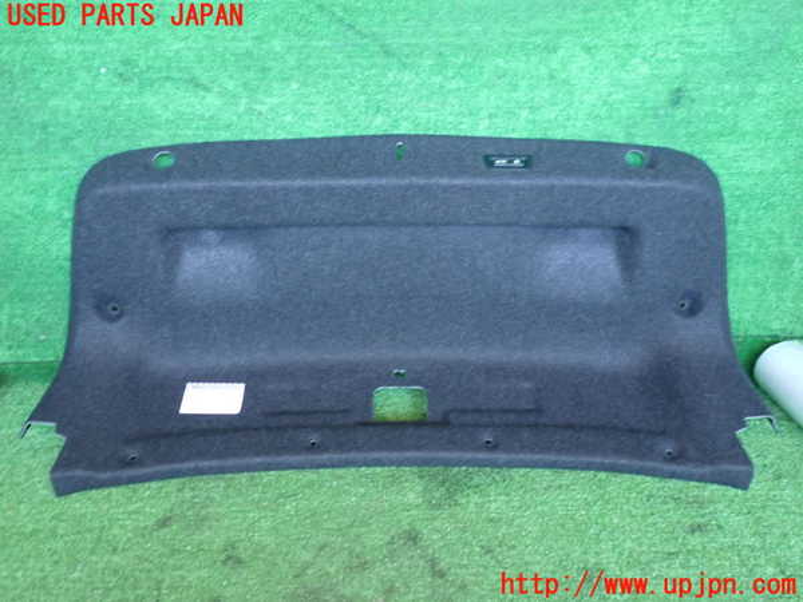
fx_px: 696
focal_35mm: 30
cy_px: 301
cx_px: 402
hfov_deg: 60.0
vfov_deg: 46.8
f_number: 2.3
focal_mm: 5.4
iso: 320
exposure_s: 1/30
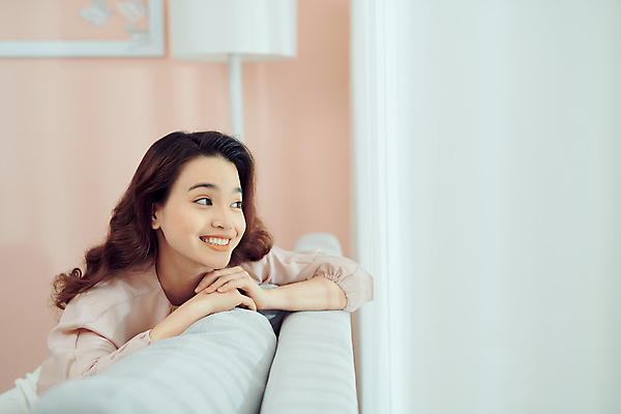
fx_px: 862
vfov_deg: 27.0
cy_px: 207
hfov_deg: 39.6
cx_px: 310
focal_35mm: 50
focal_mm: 50
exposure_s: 1/100
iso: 100
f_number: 2.5
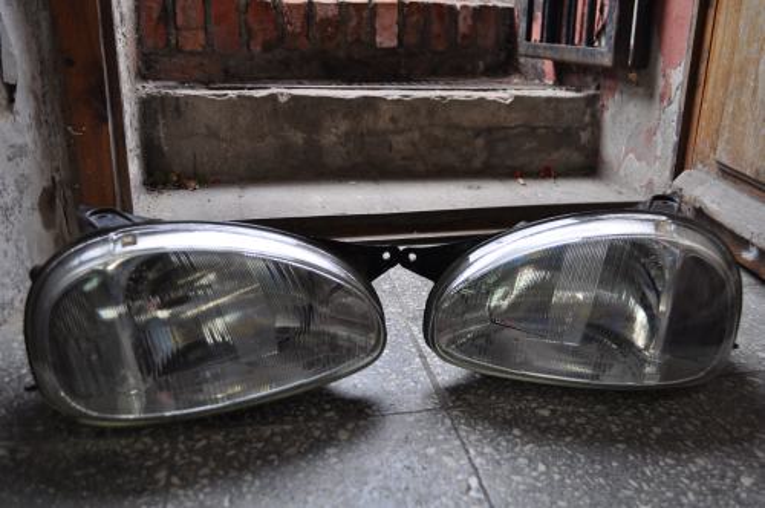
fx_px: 637
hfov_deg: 62.0
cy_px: 254
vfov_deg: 43.5
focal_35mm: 30
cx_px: 382
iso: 400
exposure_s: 1/60
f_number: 4
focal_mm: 20
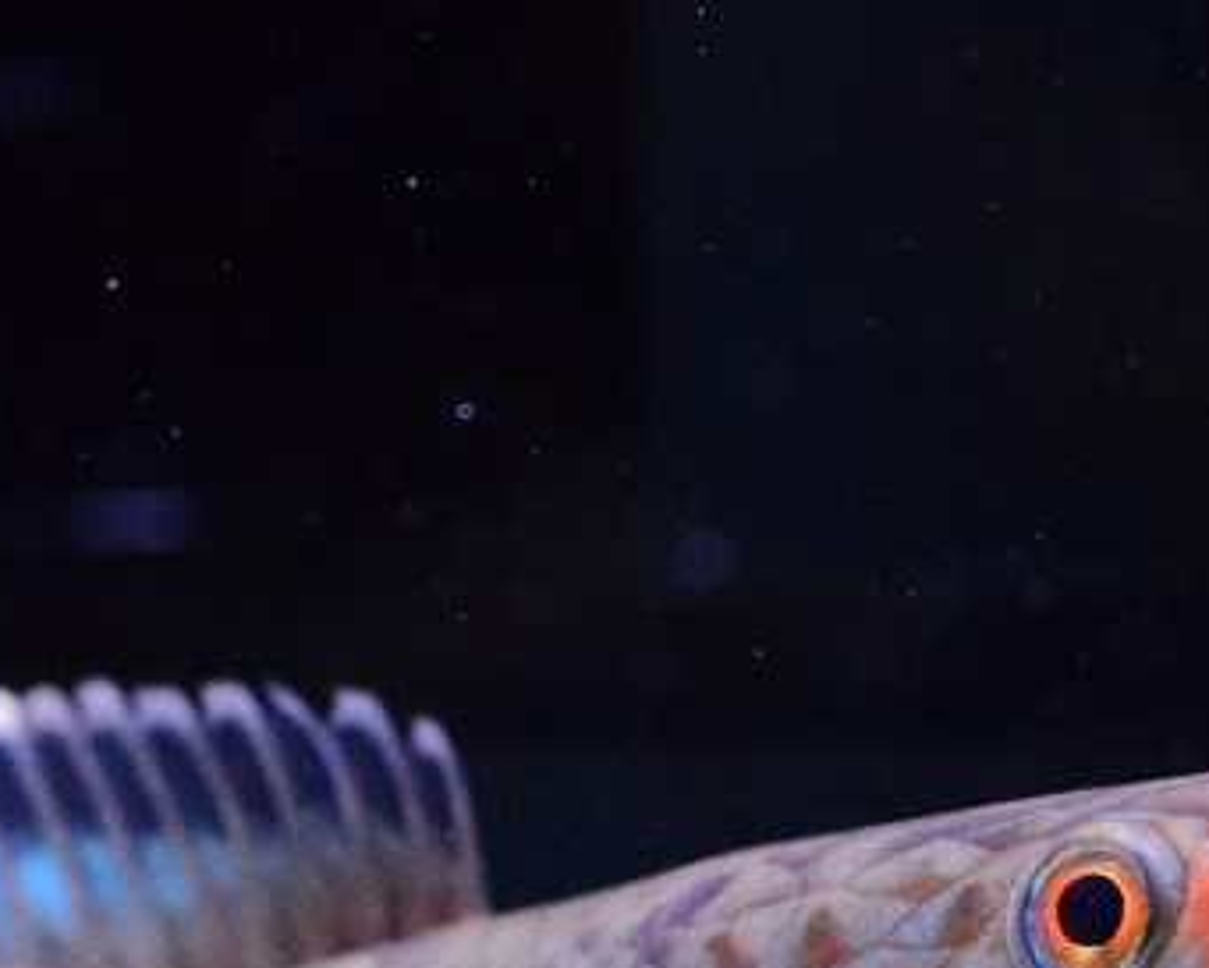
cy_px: 879
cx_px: -241
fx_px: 7445
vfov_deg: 7.4
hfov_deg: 9.2
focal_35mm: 208
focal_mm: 42
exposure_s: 1/125
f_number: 8
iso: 8000
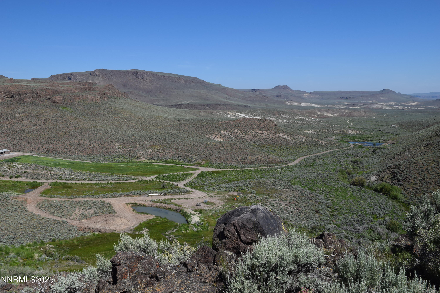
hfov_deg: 59.5
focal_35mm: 32
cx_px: 220
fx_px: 385
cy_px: 146
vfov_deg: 41.7
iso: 200
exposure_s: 1/500
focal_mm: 21
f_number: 11
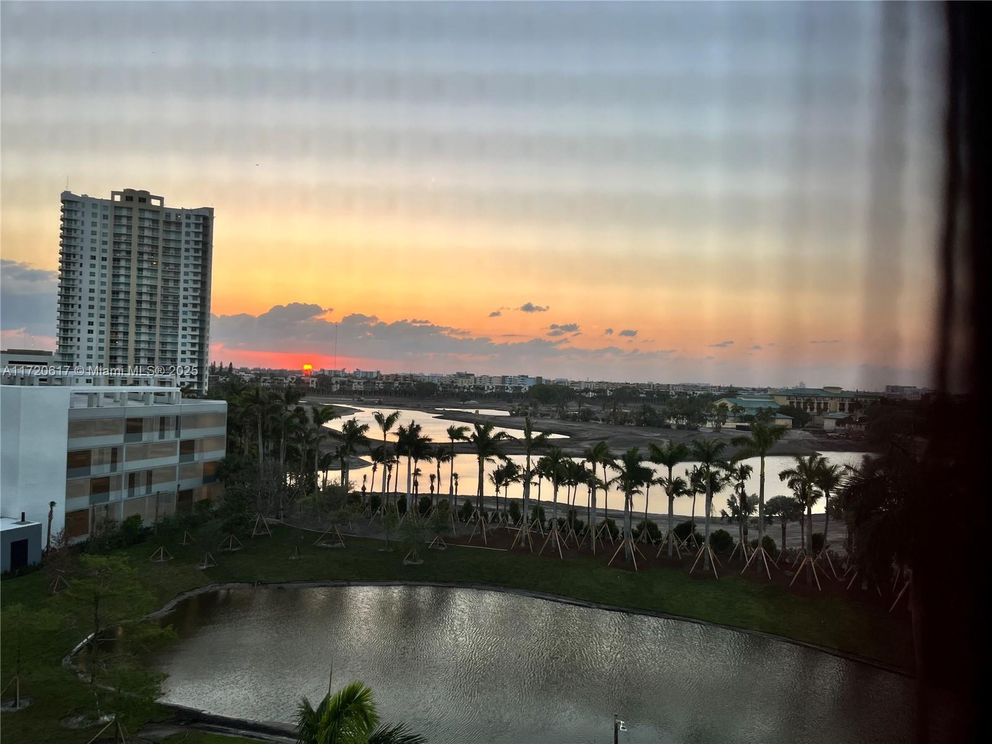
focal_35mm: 26
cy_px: 372
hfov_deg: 67.3
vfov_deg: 53.1
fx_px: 745
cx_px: 496
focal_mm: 5.1
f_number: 1.6
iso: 50
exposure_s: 1/313
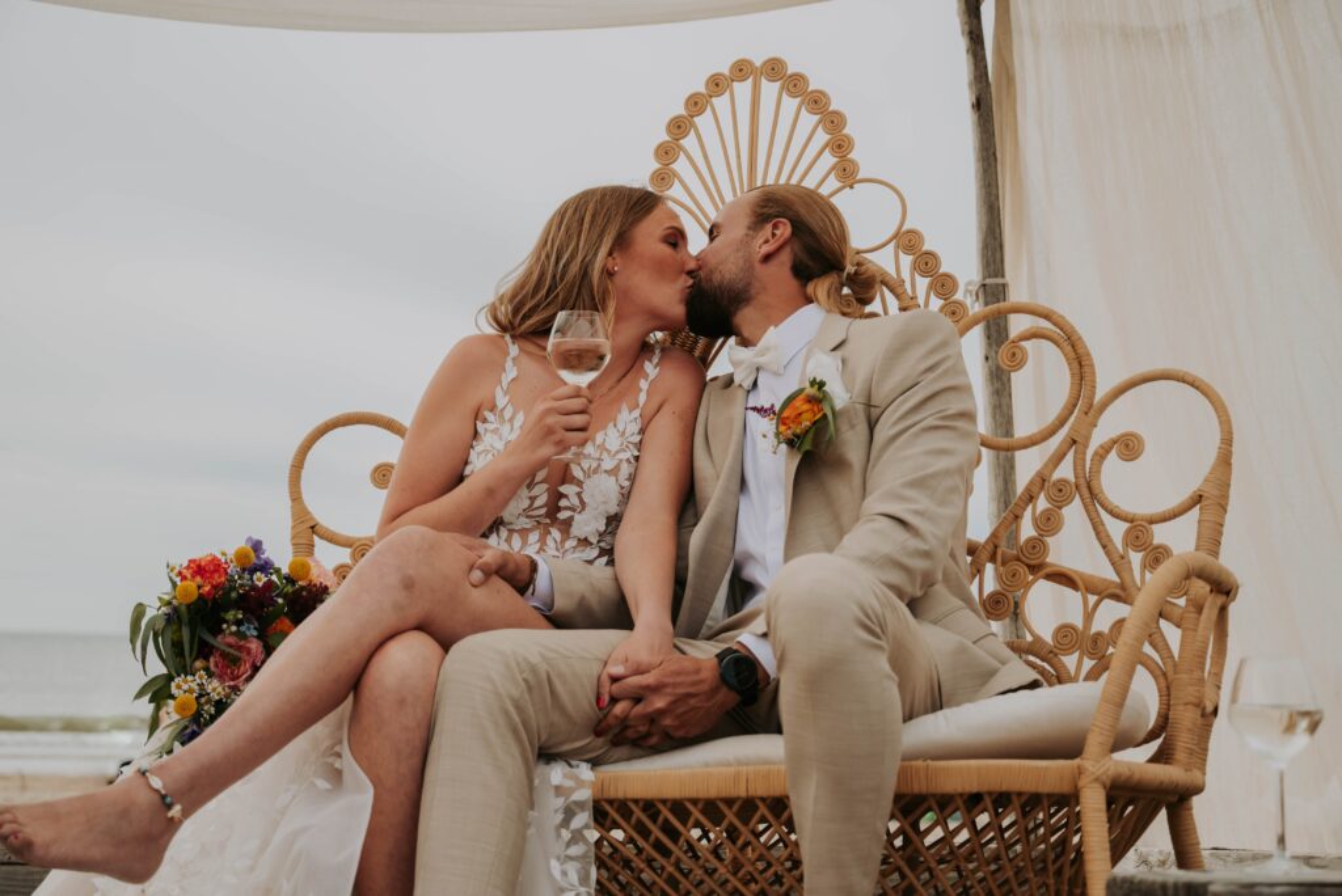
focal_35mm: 56
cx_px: 671
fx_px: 2089
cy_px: 448
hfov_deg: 35.6
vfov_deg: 24.2
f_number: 4
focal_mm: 56
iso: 250
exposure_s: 1/1600
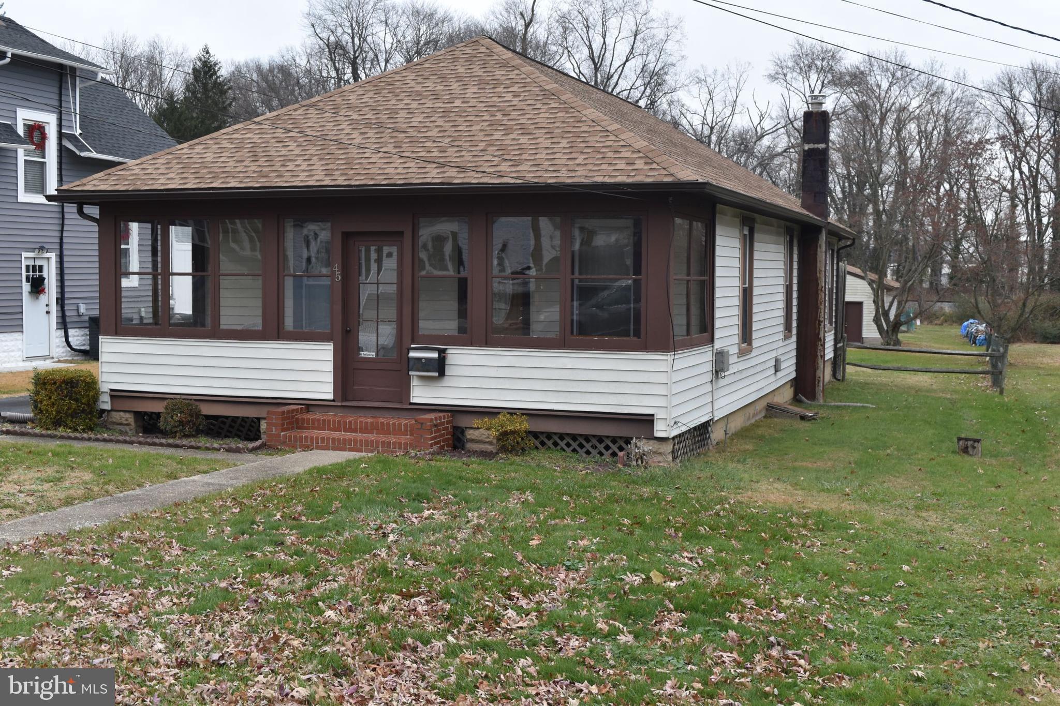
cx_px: 530
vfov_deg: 30.8
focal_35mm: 44
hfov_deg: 45.0
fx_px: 1281
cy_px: 353
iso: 400
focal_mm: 29
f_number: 7.1
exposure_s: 1/200
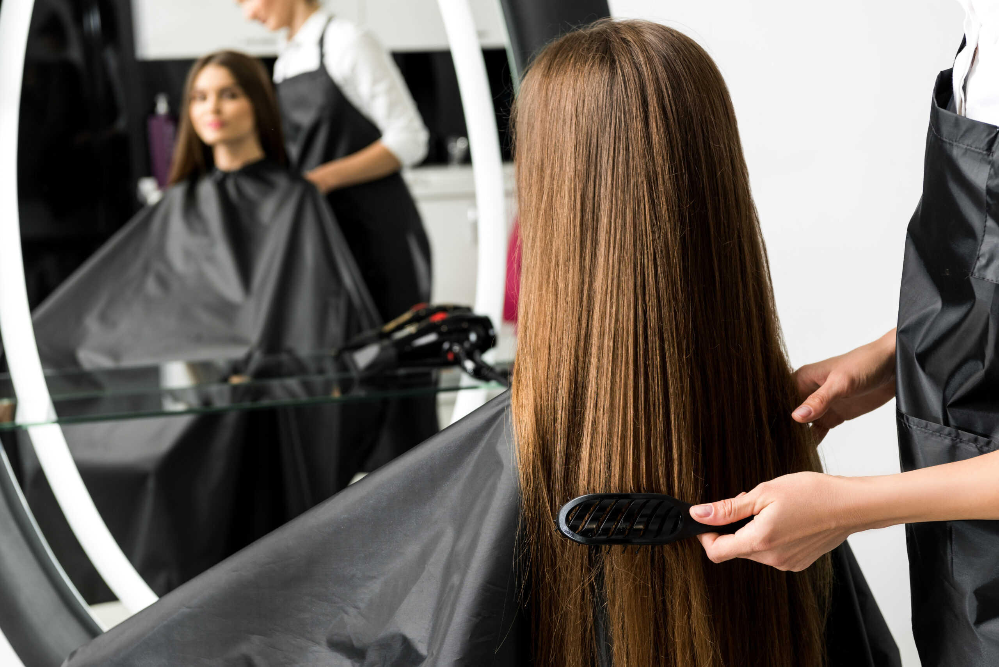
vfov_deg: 19.5
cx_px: 500
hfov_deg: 28.8
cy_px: 334
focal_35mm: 70
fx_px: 1943
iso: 200
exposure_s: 1/125
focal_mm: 70
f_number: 5.6
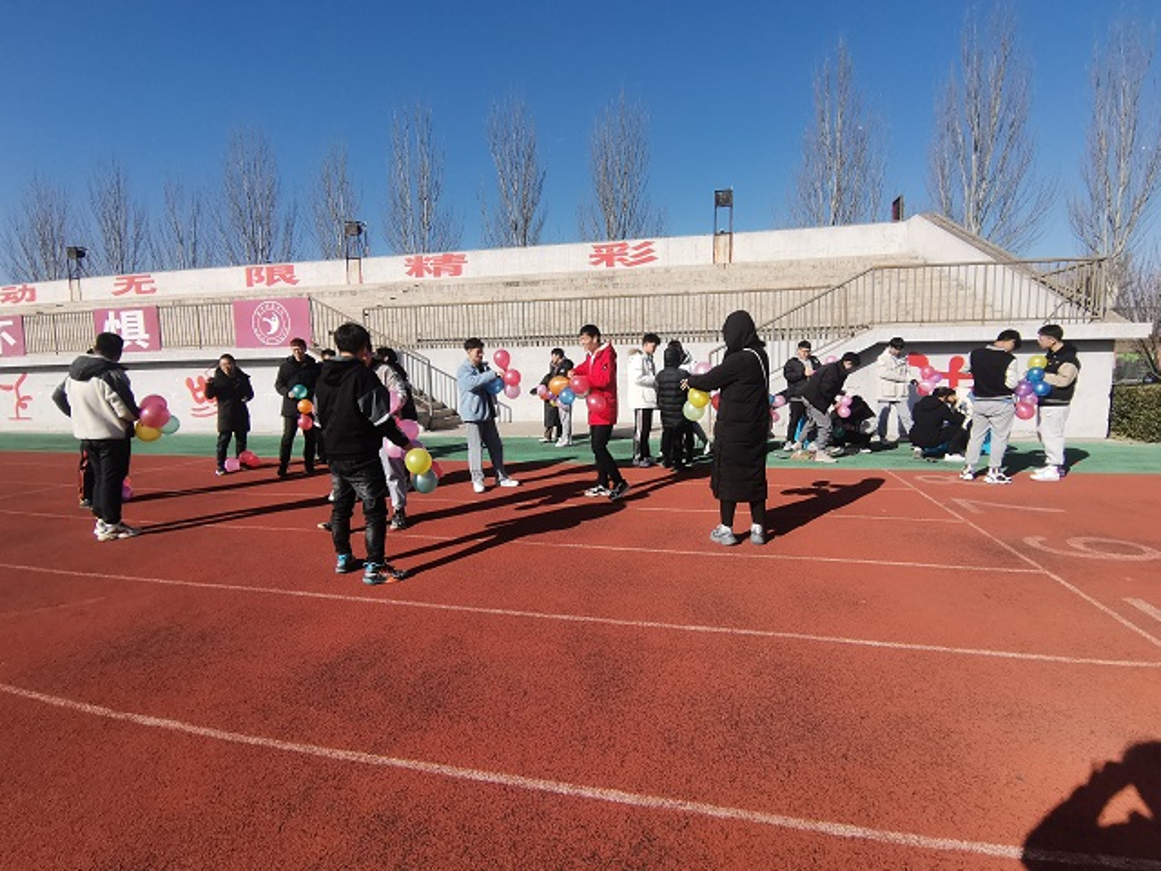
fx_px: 570
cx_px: 580
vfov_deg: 74.7
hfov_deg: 91.0
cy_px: 436
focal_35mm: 17
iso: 50
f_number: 2.2
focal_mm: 2.26
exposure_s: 1/1495
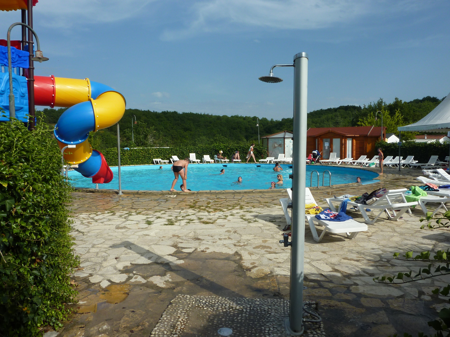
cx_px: 225
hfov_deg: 65.3
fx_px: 351
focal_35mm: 27
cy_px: 168
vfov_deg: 51.4
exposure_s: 1/500
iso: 80
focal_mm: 4.4
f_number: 5.6
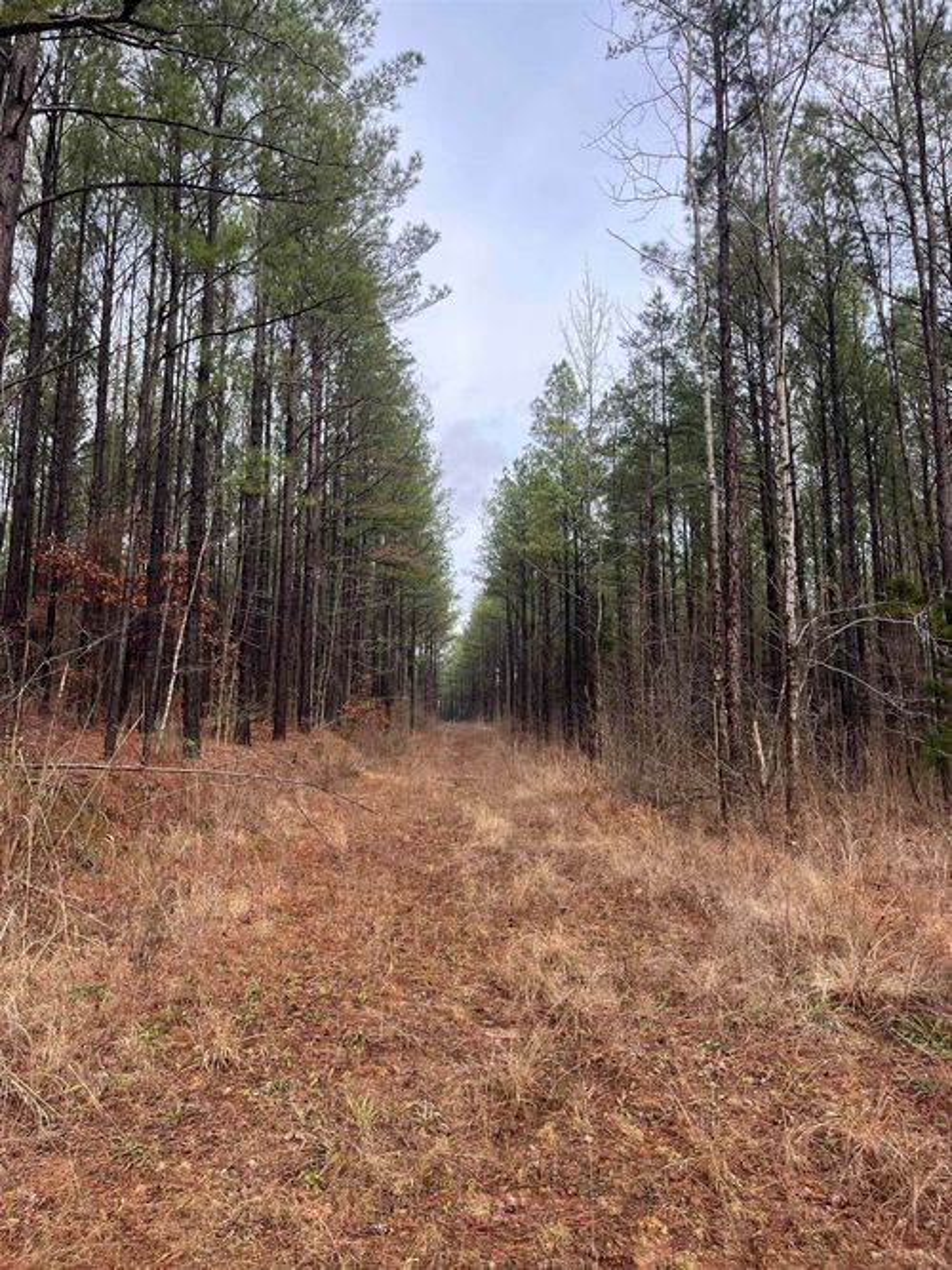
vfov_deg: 67.3
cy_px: 635
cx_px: 476
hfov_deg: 53.0
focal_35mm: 26
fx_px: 954
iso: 50
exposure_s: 1/639
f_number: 1.6
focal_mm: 5.1
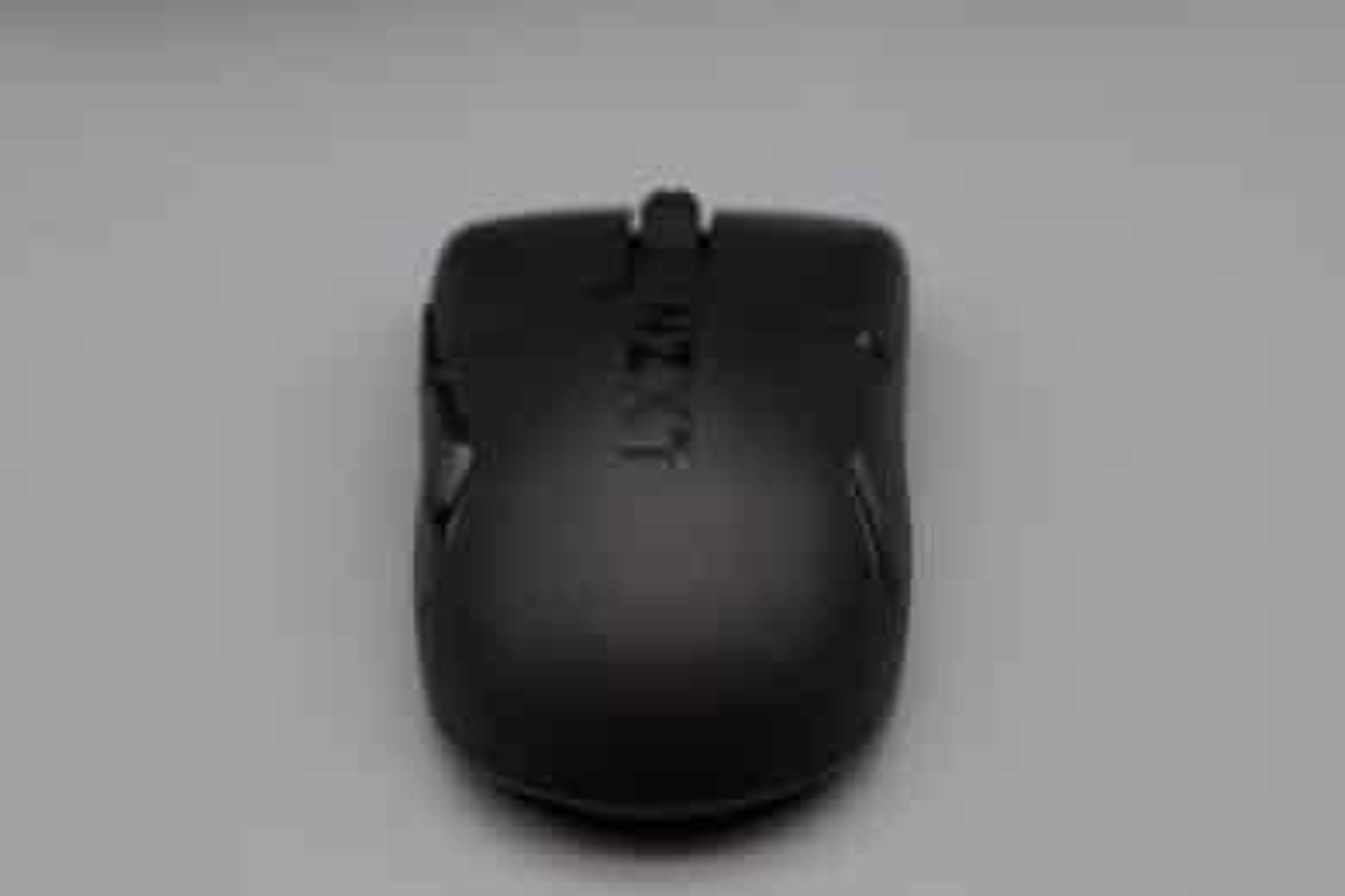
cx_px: 672
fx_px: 3661
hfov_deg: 20.8
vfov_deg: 14.0
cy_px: 448
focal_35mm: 98
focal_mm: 98
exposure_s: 1/125
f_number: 8
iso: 500
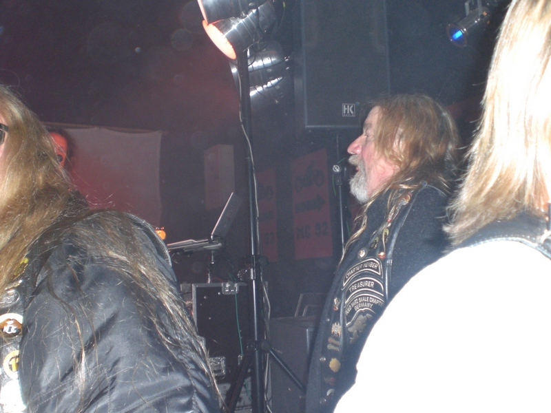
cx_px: 276
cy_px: 206
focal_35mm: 38
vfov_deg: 37.7
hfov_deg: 49.0
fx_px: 605
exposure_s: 1/60
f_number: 3.1
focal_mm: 6.3
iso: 200
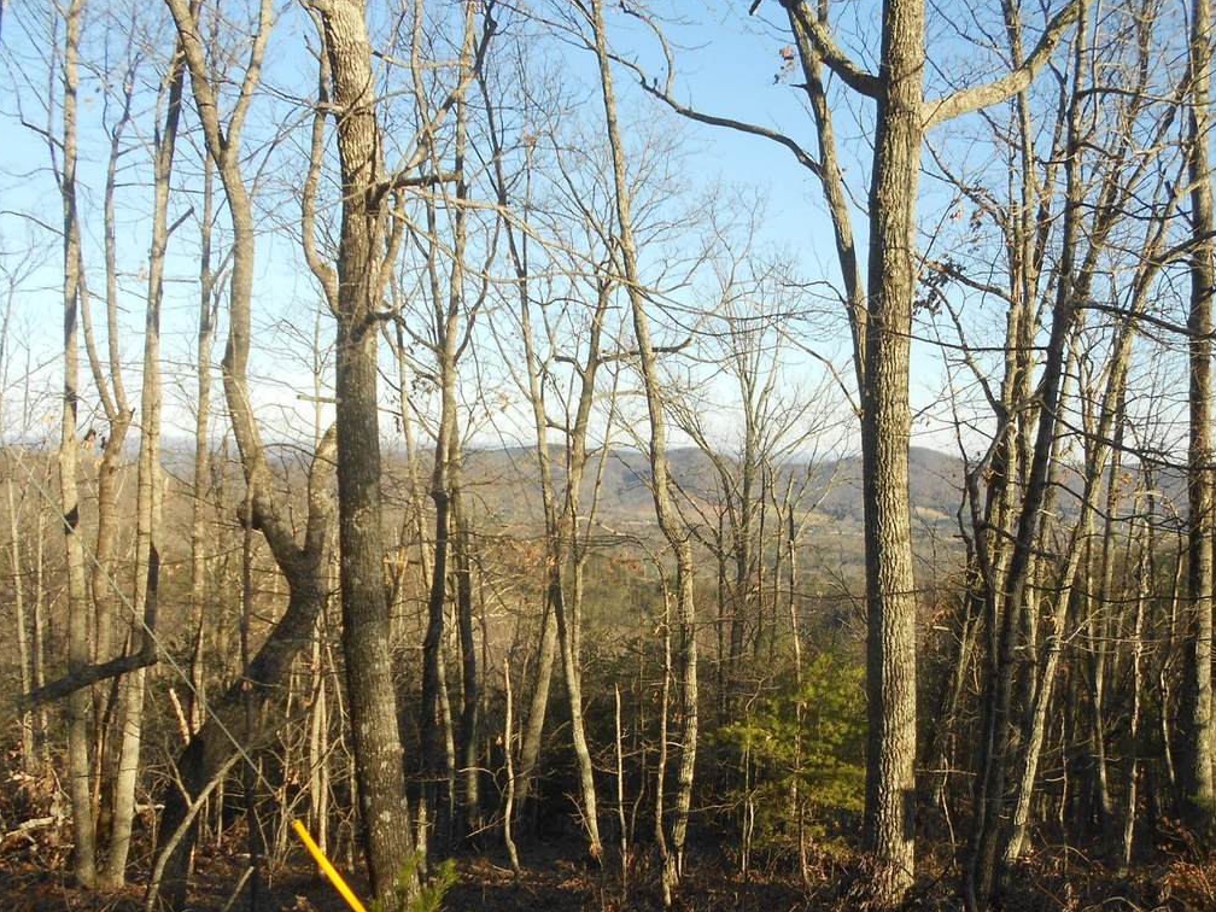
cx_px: 736
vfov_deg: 42.6
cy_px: 566
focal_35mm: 33
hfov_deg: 54.9
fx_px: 1159
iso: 80
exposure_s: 1/400
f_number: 3.2
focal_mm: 4.6
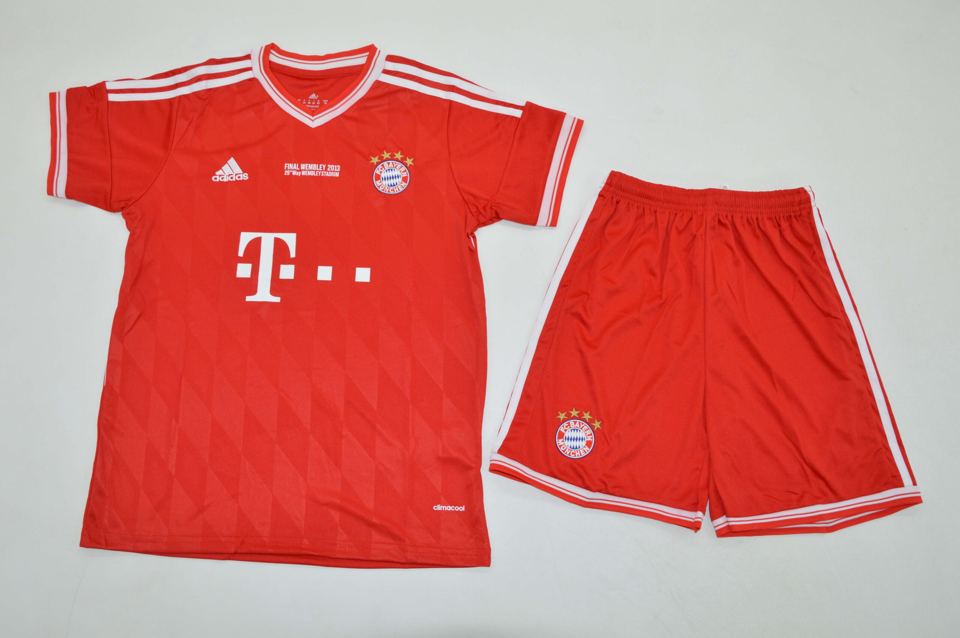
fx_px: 839
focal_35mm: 32
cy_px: 319
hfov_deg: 59.5
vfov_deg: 41.6
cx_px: 480
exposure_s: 1/200
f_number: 9
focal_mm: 21
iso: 400
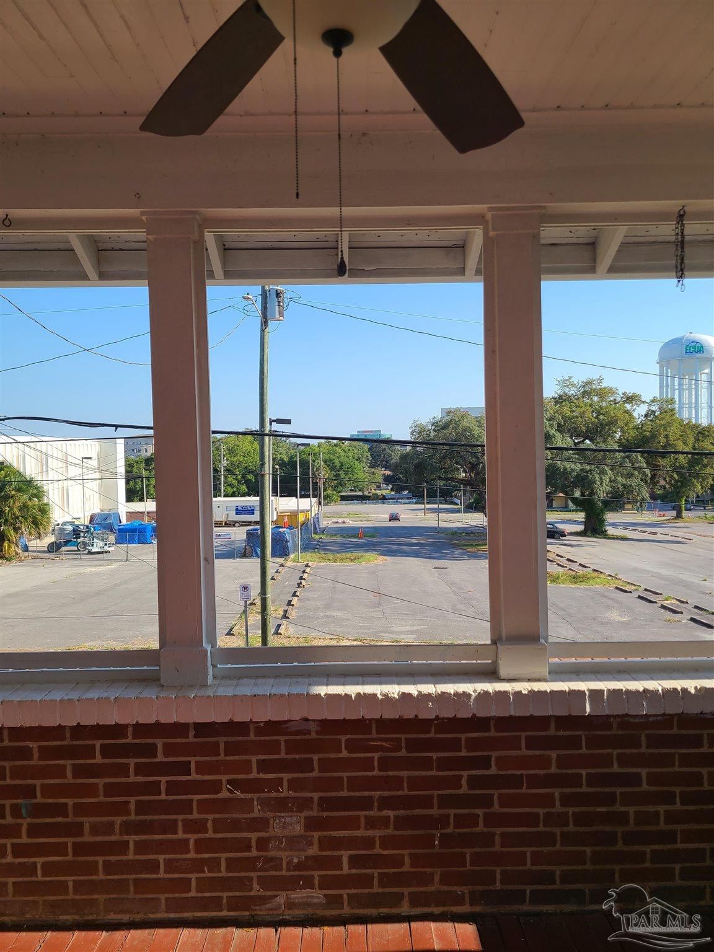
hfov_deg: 53.1
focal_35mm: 26
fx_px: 715
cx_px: 357
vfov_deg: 67.3
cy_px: 476
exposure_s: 1/1391
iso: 40
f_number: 1.8
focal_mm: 5.4
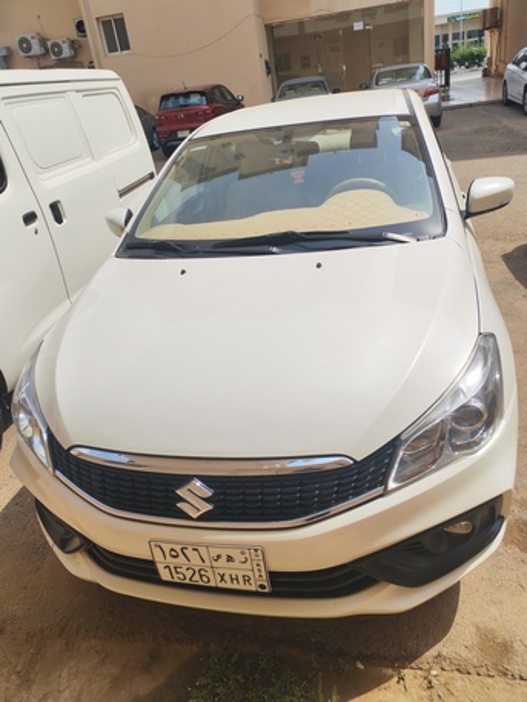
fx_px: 548
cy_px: 351
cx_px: 264
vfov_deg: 65.3
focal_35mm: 27
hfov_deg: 51.4
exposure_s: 1/1100
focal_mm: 6.12
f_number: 1.9
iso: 50
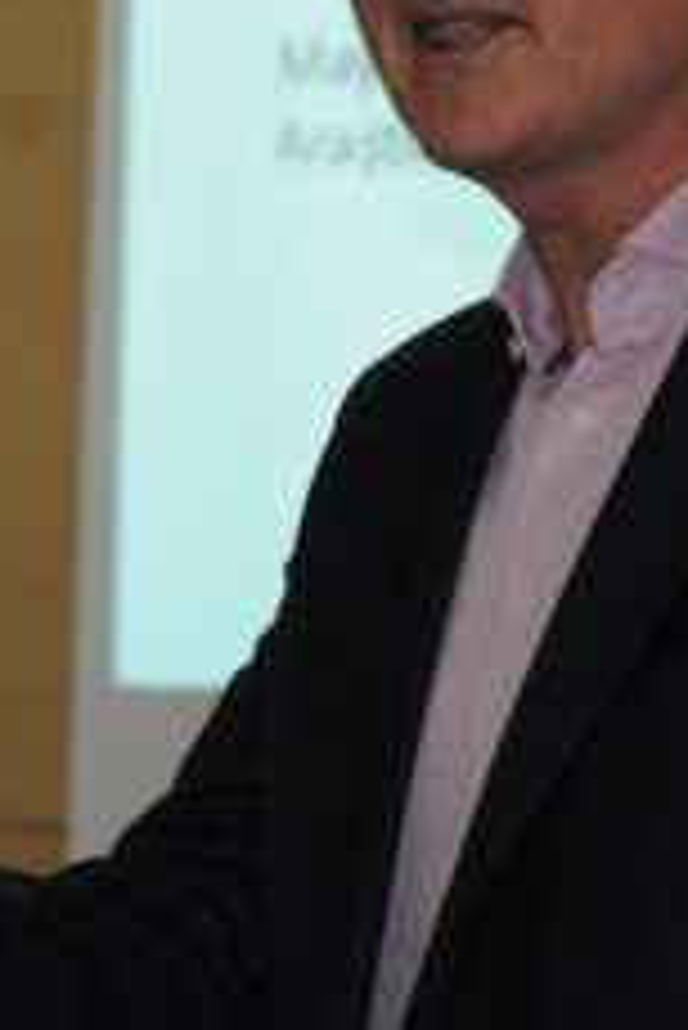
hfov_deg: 3.3
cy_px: 198
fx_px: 12107
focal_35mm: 423
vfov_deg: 4.9
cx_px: -31
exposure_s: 1/60
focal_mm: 100
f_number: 5.6
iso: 640
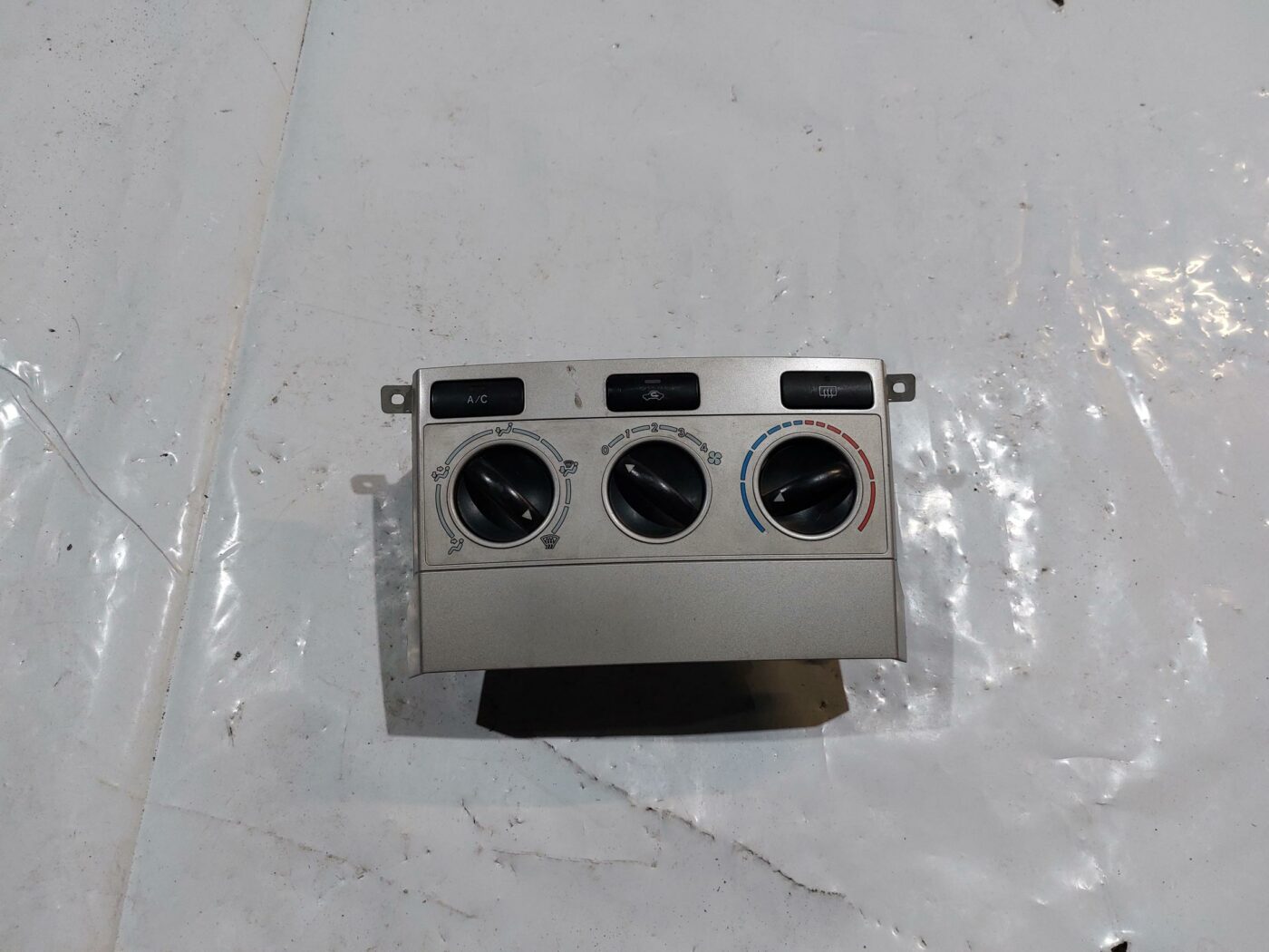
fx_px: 916
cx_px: 634
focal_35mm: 25
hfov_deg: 69.4
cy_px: 476
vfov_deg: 54.9
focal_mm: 5.23
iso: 160
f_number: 1.8
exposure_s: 1/100
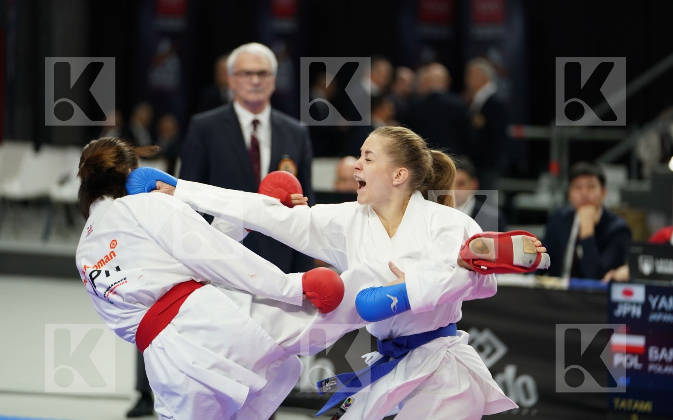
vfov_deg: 8.5
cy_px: 224
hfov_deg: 13.5
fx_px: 2843
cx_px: 336
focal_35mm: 155
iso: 1000
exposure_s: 1/1000
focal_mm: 151
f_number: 2.8
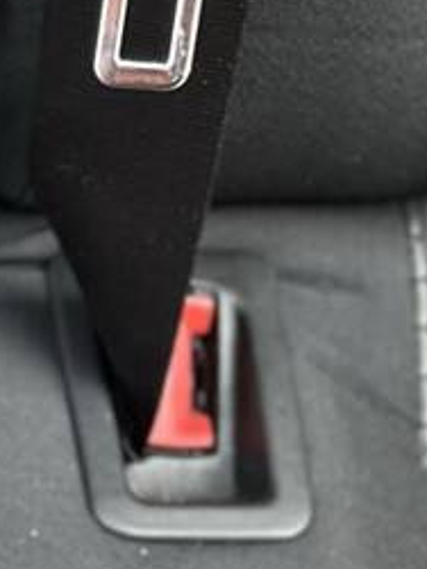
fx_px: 2733
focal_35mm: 166
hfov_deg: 8.0
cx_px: -720
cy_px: 691
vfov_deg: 11.7
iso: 40
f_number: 1.6
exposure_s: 1/122
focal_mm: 5.1
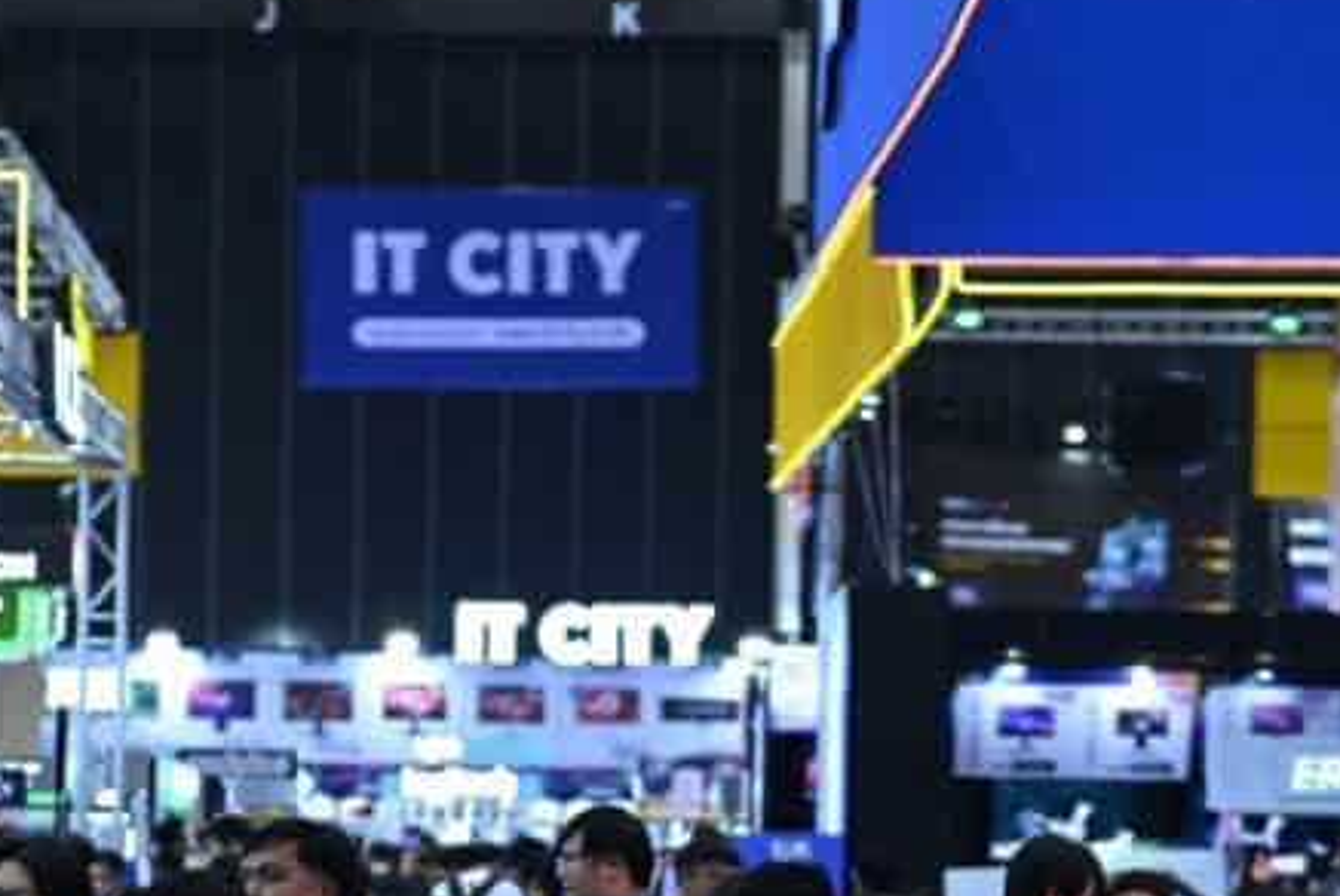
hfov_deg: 10.3
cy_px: 755
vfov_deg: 6.9
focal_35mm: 199
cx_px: 469
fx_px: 7412
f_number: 2.5
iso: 1000
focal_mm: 85
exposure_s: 1/320
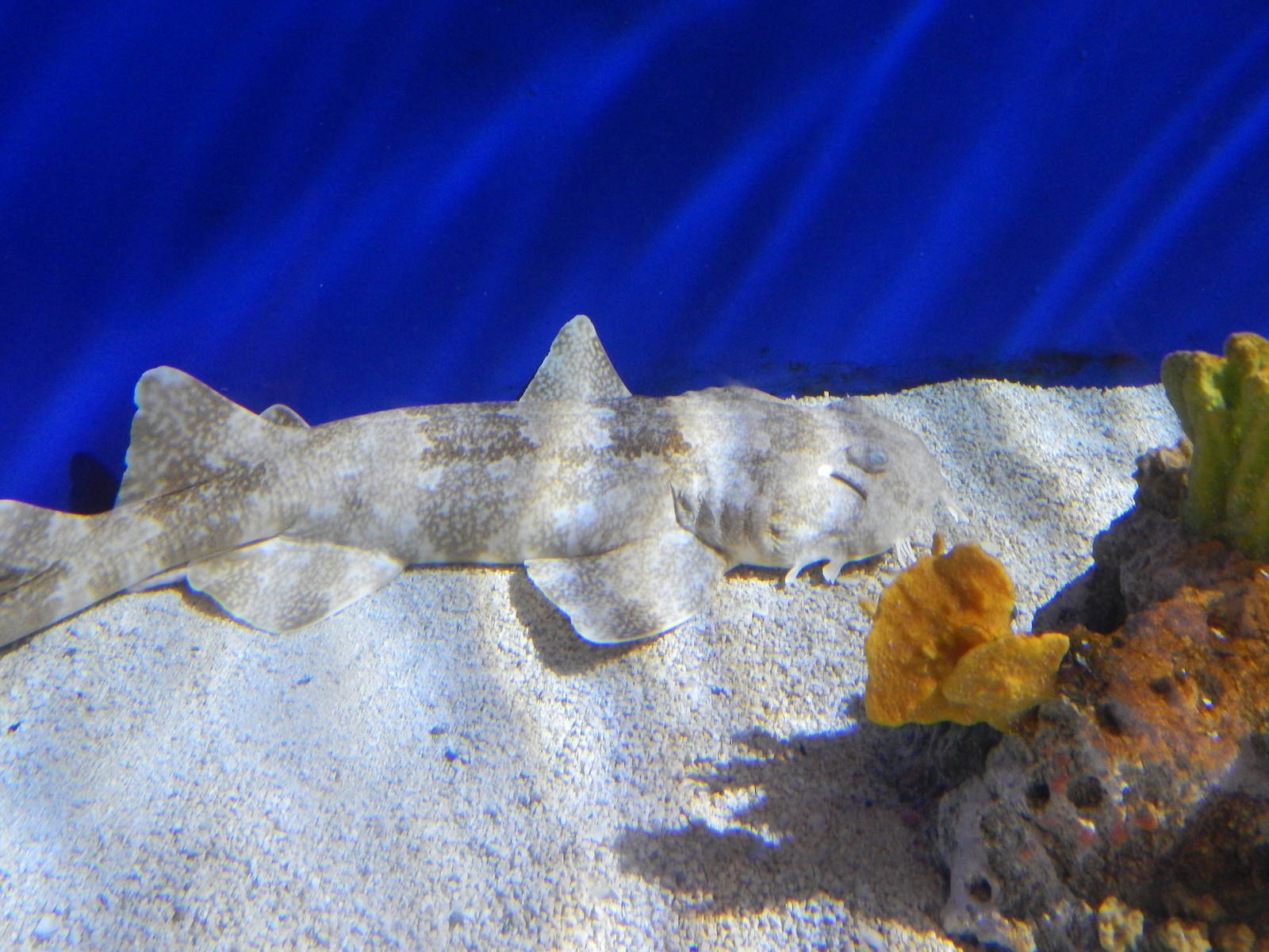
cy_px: 476
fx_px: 1283
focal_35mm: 35
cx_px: 634
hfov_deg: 52.6
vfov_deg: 40.7
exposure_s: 1/30
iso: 720
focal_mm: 6.1
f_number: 3.3
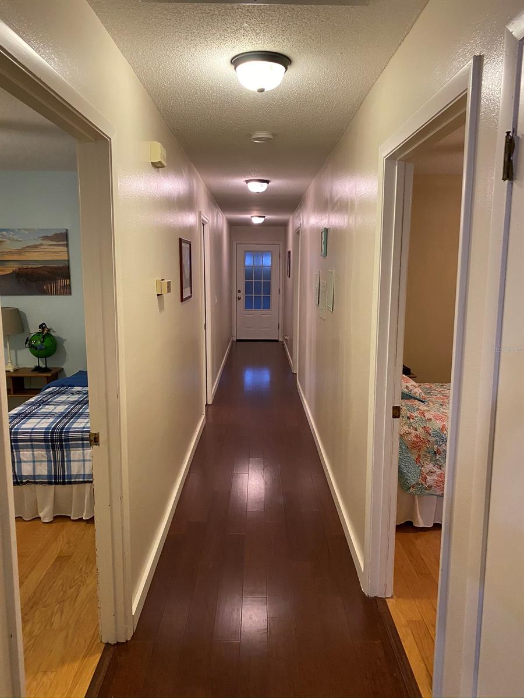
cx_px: 262
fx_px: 525
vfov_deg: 67.3
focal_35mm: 26
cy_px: 349
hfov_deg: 53.1
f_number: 1.8
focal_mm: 4.25
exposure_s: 1/60
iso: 320
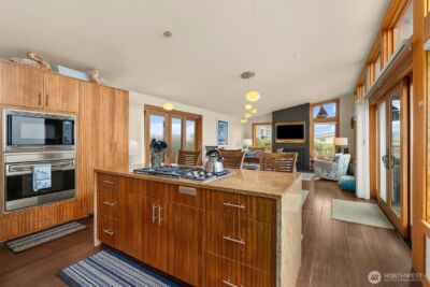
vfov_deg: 73.8
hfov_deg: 96.7
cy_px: 144
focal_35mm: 16
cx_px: 215
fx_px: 191
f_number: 8
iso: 500
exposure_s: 1/10
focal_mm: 16
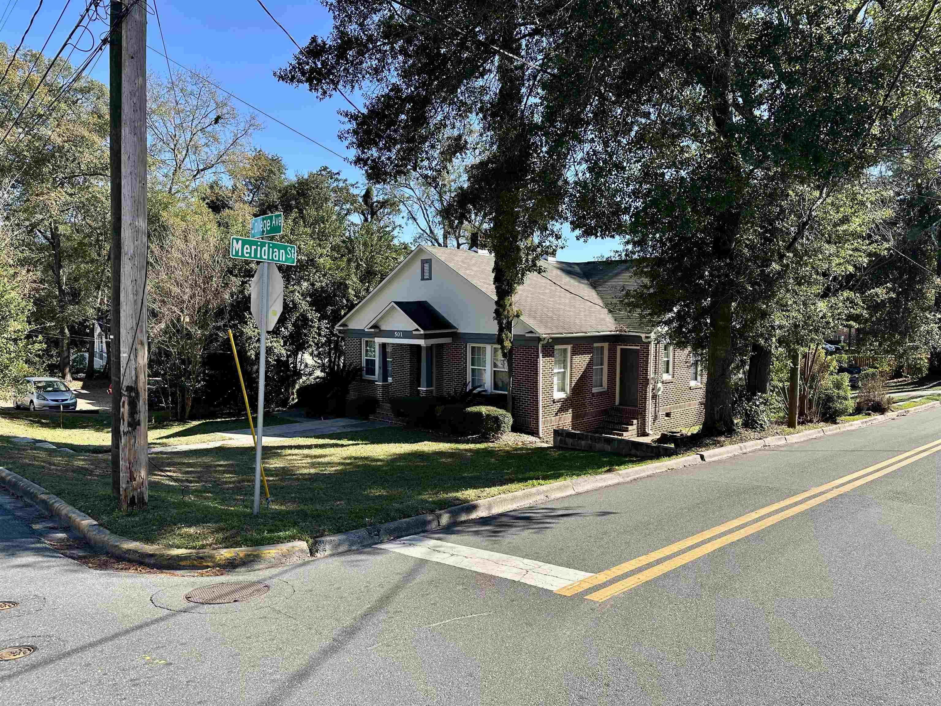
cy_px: 353
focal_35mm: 24
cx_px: 470
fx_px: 652
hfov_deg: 71.6
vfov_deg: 56.8
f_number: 1.78
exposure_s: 1/1721
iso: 80
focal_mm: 6.86
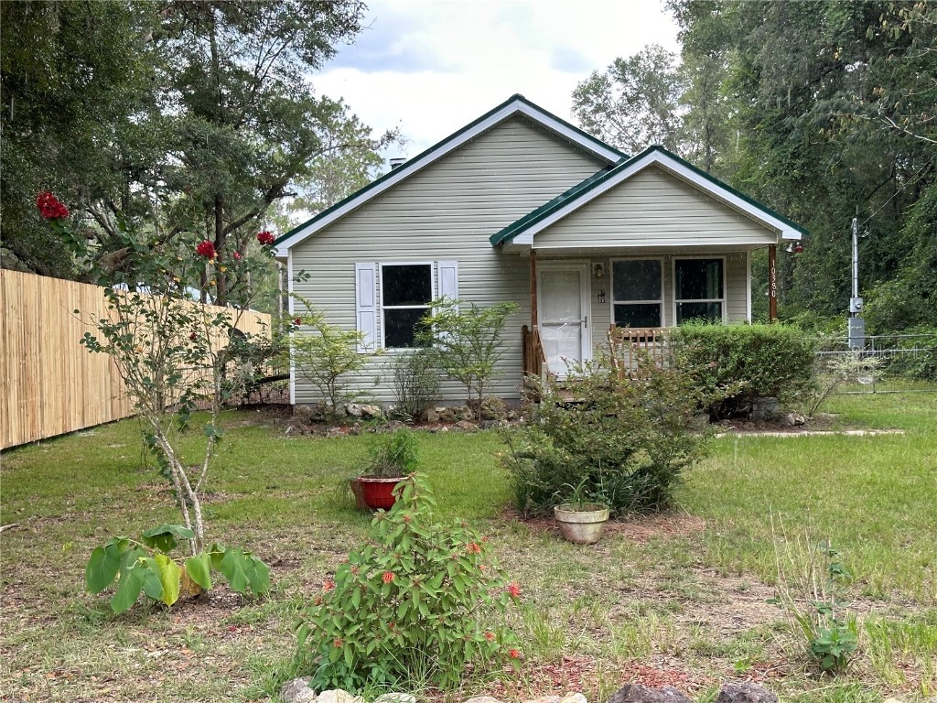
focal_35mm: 48
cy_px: 352
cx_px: 468
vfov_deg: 30.3
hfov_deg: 39.7
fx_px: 1299
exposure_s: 1/380
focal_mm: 6.86
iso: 64
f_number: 1.78
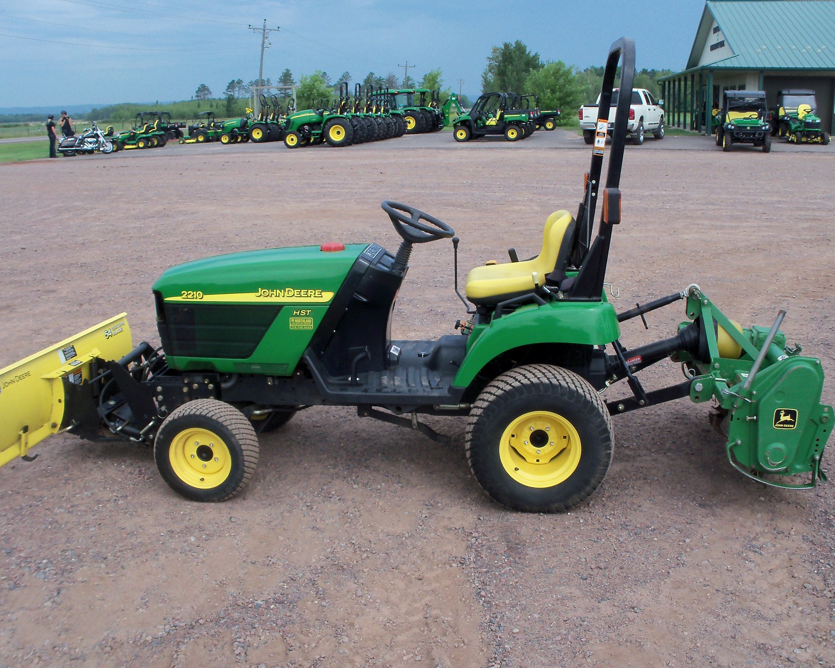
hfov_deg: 49.1
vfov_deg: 40.1
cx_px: 394
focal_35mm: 37
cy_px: 330
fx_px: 914
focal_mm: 6.3
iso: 80
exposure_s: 1/320
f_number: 5.5
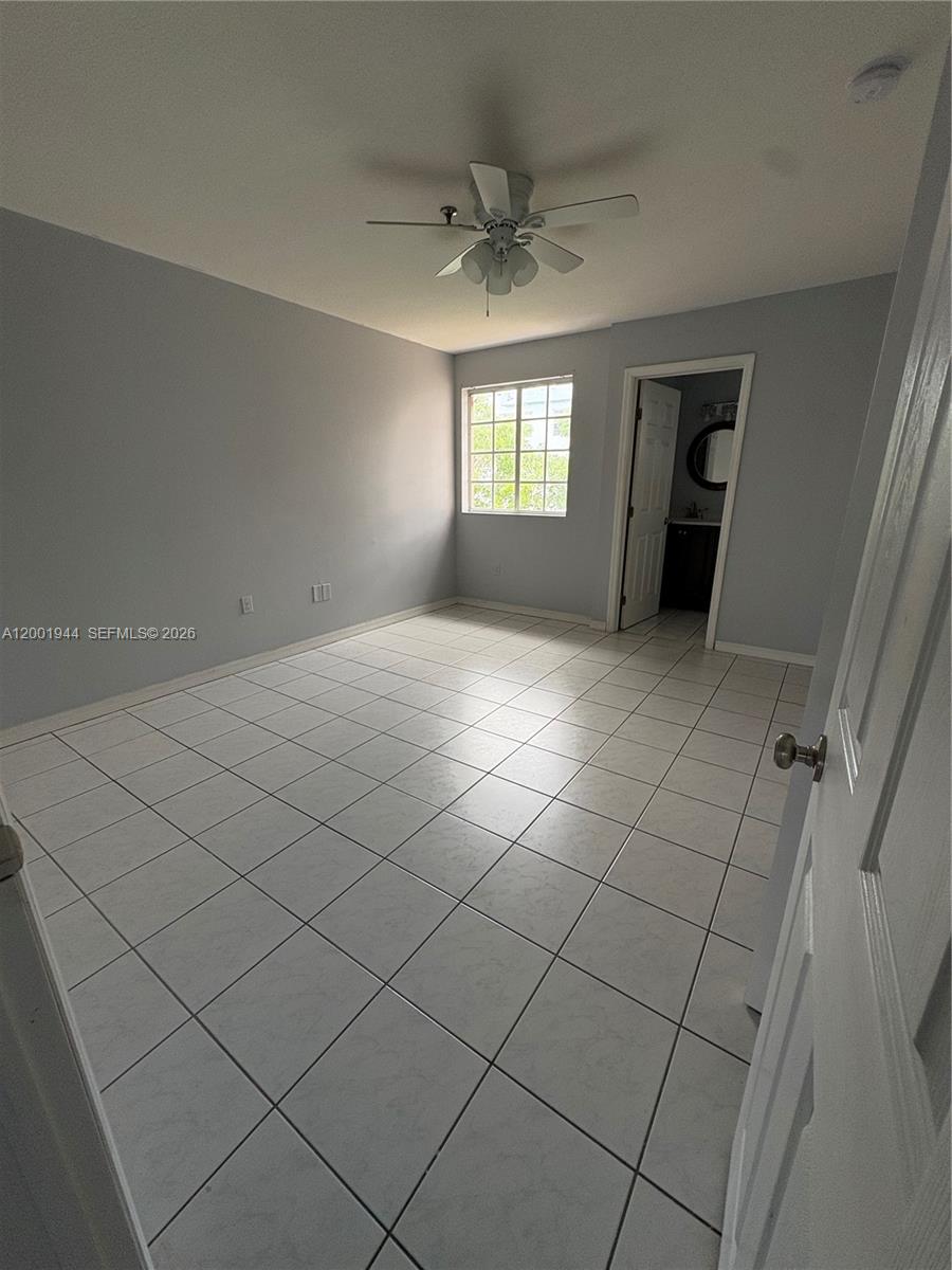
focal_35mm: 14
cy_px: 635
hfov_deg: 85.7
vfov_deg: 102.1
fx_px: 513
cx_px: 476
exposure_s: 1/132
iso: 100
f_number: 2.2
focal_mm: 2.22
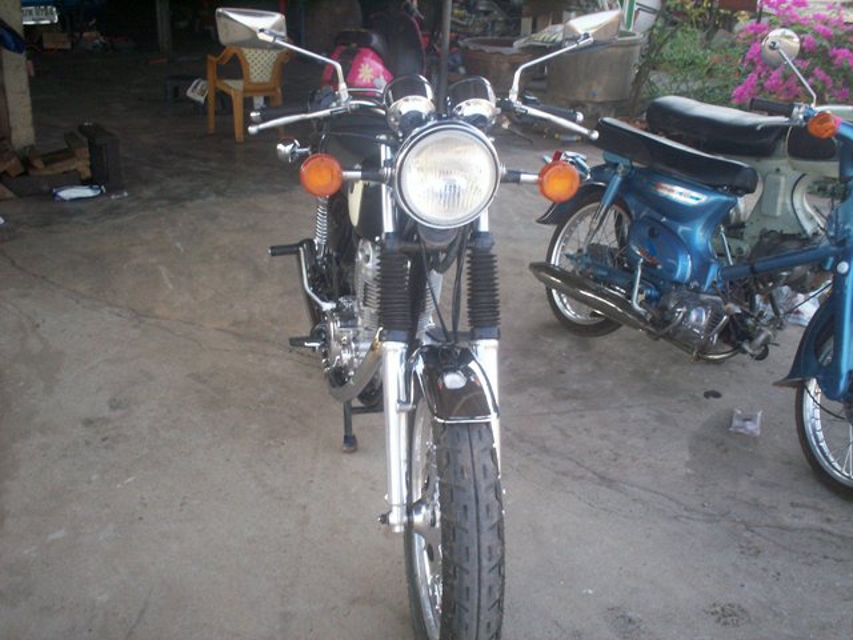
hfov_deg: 51.4
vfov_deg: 39.7
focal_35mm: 36
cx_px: 426
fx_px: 887
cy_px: 320
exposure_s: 1/71.8
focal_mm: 6
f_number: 4.5
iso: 140
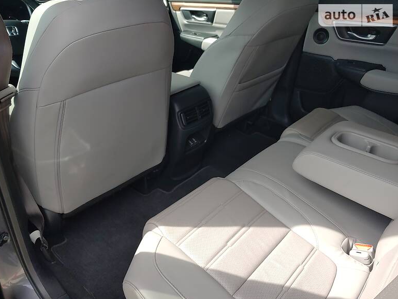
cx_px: 194
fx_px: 299
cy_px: 153
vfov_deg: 53.1
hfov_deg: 67.3
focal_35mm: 26
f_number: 1.5
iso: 50
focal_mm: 4.2
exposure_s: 1/221
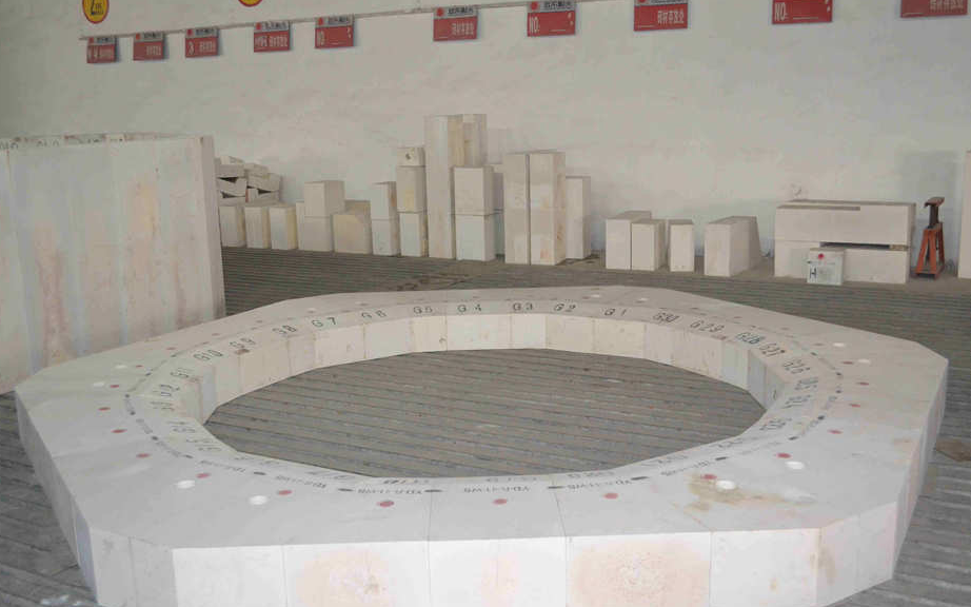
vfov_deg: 34.4
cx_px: 482
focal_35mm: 37
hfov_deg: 52.8
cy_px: 289
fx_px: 979
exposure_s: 1/60
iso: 1800
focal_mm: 24
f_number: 4
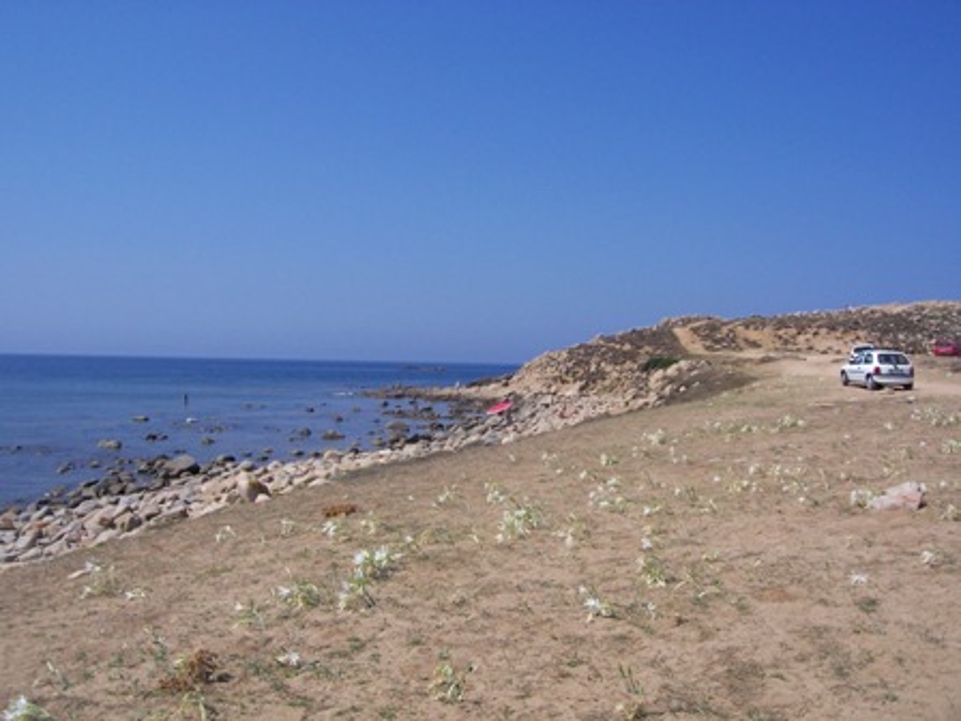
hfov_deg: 54.0
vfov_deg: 41.8
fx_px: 944
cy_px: 360
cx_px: 480
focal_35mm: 34
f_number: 5.6
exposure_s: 1/750
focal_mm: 5.6
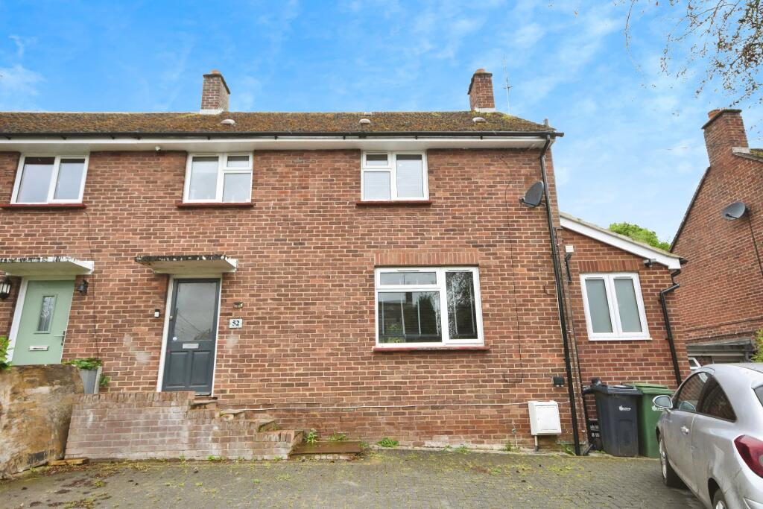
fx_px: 445
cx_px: 382
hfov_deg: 81.2
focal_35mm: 21
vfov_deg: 59.5
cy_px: 254
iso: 800
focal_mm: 14
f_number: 8
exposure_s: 1/500
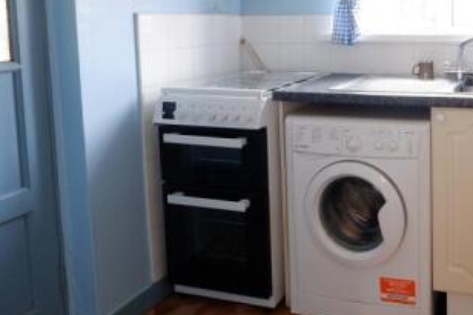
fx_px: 420
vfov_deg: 39.2
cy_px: 55
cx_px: 398
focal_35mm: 32
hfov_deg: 53.6
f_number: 4
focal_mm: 10
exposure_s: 1/20
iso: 200
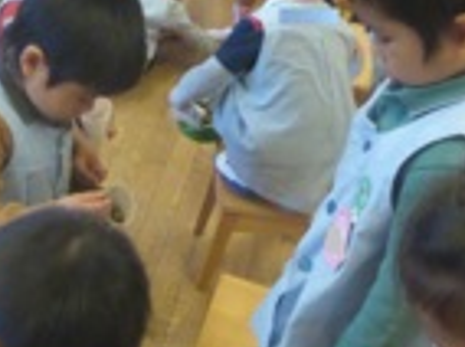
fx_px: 925
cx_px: 164
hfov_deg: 28.1
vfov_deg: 20.9
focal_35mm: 69
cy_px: 295
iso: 1600
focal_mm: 4.9
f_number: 3.3
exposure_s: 1/50
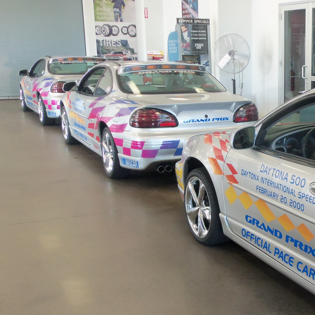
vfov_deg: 33.9
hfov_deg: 31.7
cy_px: 190
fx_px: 515
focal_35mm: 50
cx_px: 307
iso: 200
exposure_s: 1/60
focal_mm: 5.1
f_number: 3.3
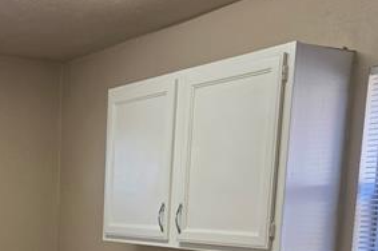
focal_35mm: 65
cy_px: 311
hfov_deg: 29.7
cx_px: 40
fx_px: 682
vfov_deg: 19.5
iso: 40
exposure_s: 1/120
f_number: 1.8
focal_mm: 5.4
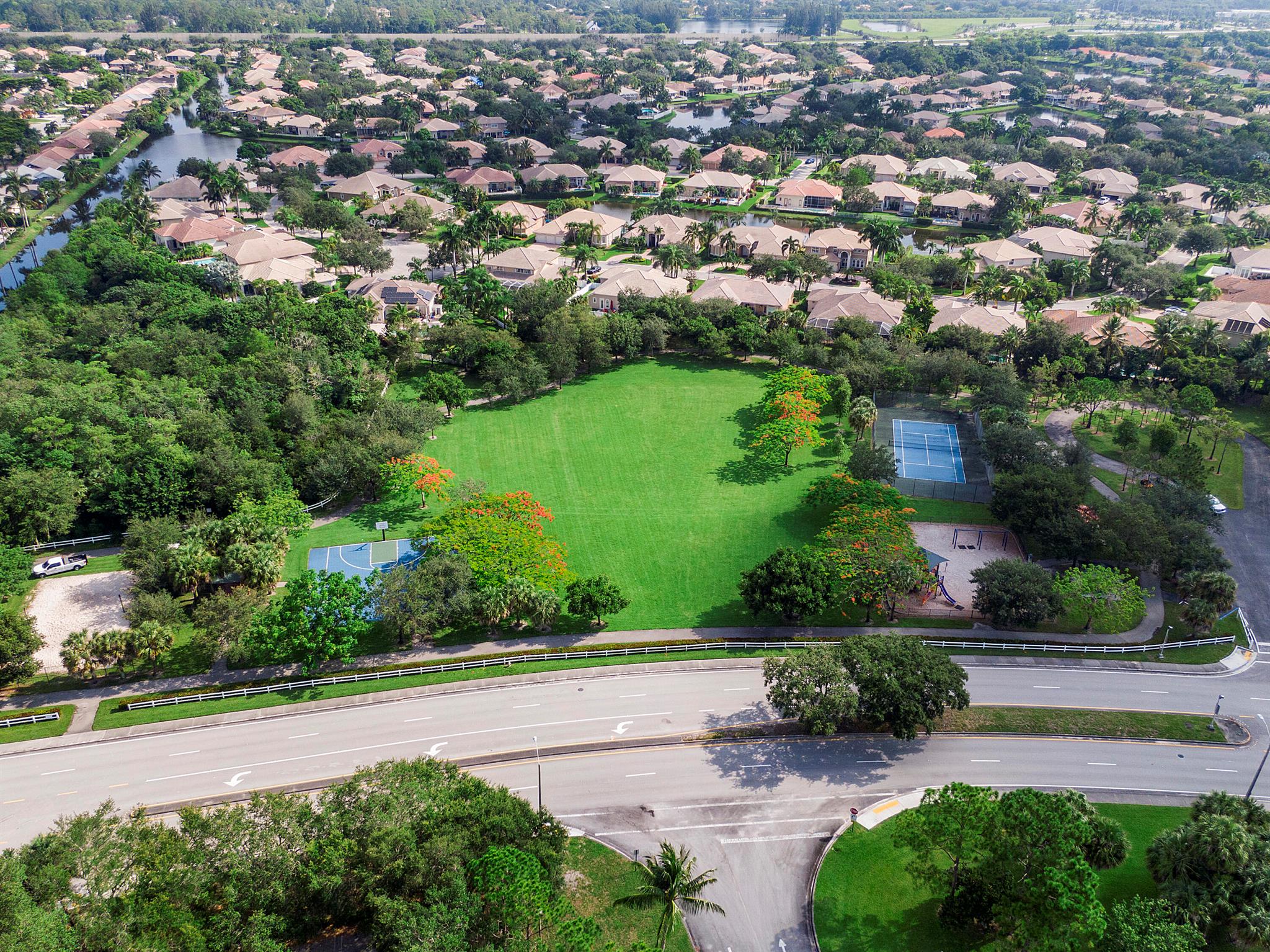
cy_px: 476
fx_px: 1063
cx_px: 635
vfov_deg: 48.2
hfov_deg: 61.7
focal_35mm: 29
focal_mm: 5.11
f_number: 3
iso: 100
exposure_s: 1/800
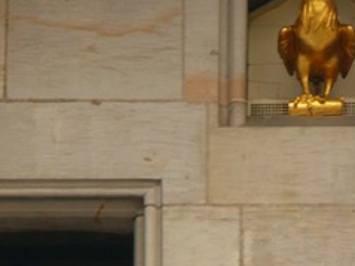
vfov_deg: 2.0
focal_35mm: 727
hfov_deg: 2.7
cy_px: 343
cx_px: 327
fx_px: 7452
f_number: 3.6
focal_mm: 49
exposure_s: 1/30
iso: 100
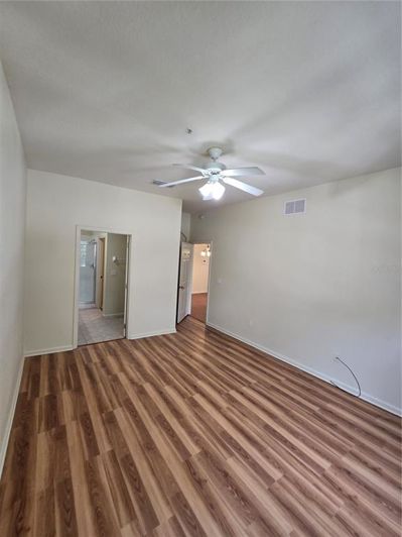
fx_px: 201
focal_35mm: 13
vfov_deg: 106.2
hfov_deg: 89.9
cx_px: 201
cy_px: 268
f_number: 2.2
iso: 160
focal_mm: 2.2
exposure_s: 1/60
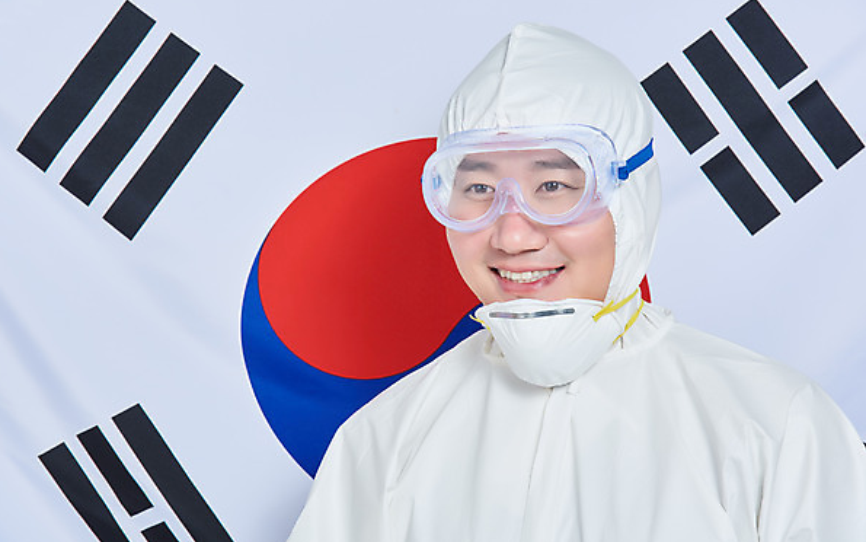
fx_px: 3635
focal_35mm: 154
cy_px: 259
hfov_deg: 13.6
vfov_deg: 8.5
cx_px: 432
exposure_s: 1/125
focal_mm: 150
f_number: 14
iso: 100
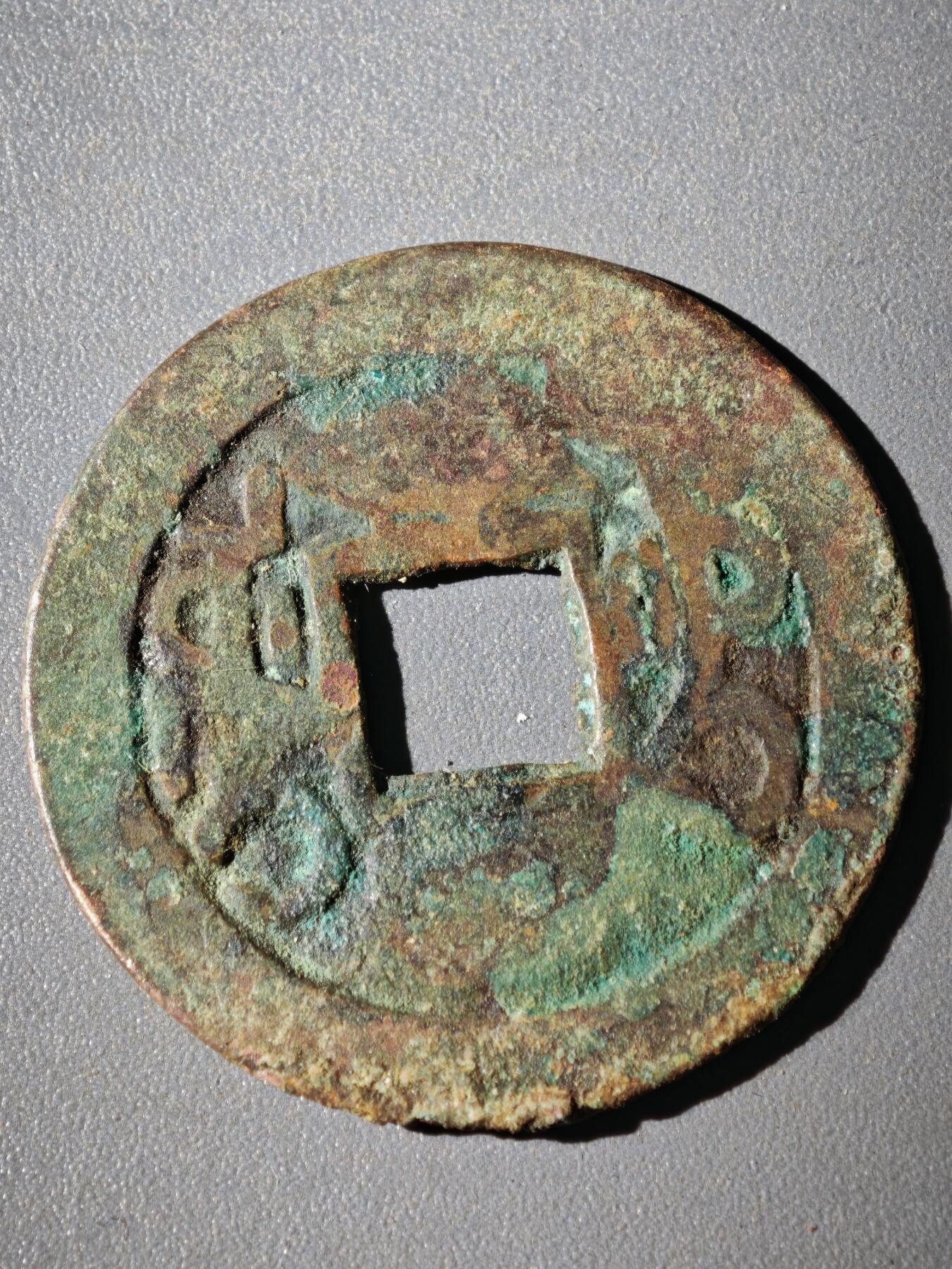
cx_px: 476
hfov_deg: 12.7
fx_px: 4290
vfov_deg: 16.8
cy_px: 634
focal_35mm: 117
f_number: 2
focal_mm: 9
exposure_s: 1/100
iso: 400
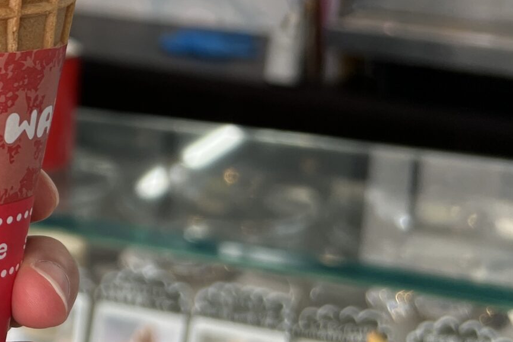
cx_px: -203
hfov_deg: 22.0
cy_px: 45
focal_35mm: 80
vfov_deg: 16.9
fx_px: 1140
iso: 50
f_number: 1.5
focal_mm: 5.7
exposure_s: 1/374
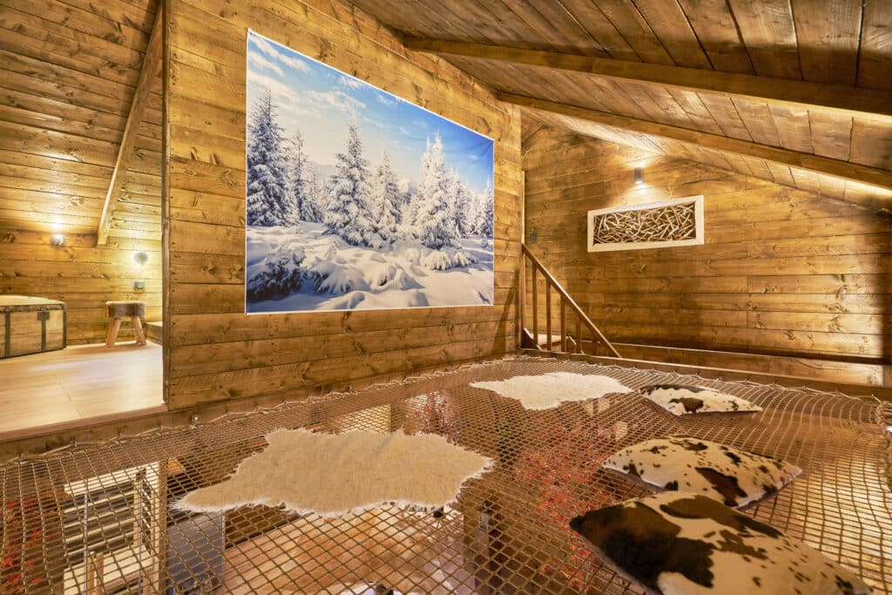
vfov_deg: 73.8
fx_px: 396
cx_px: 446
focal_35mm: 16
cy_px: 298
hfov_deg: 96.7
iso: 2000
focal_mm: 16
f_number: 7.1
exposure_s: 1/4
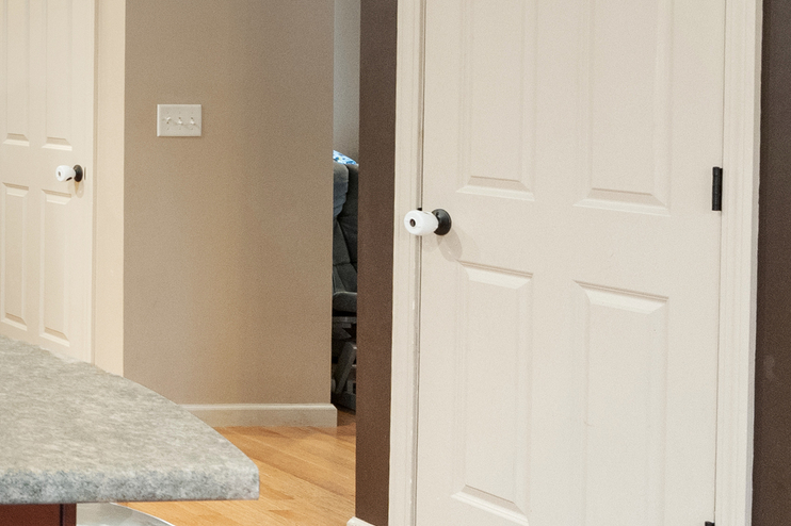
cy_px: 116
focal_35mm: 58
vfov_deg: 23.1
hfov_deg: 22.4
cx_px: -592
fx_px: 1274
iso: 800
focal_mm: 14
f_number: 8
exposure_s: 1/6
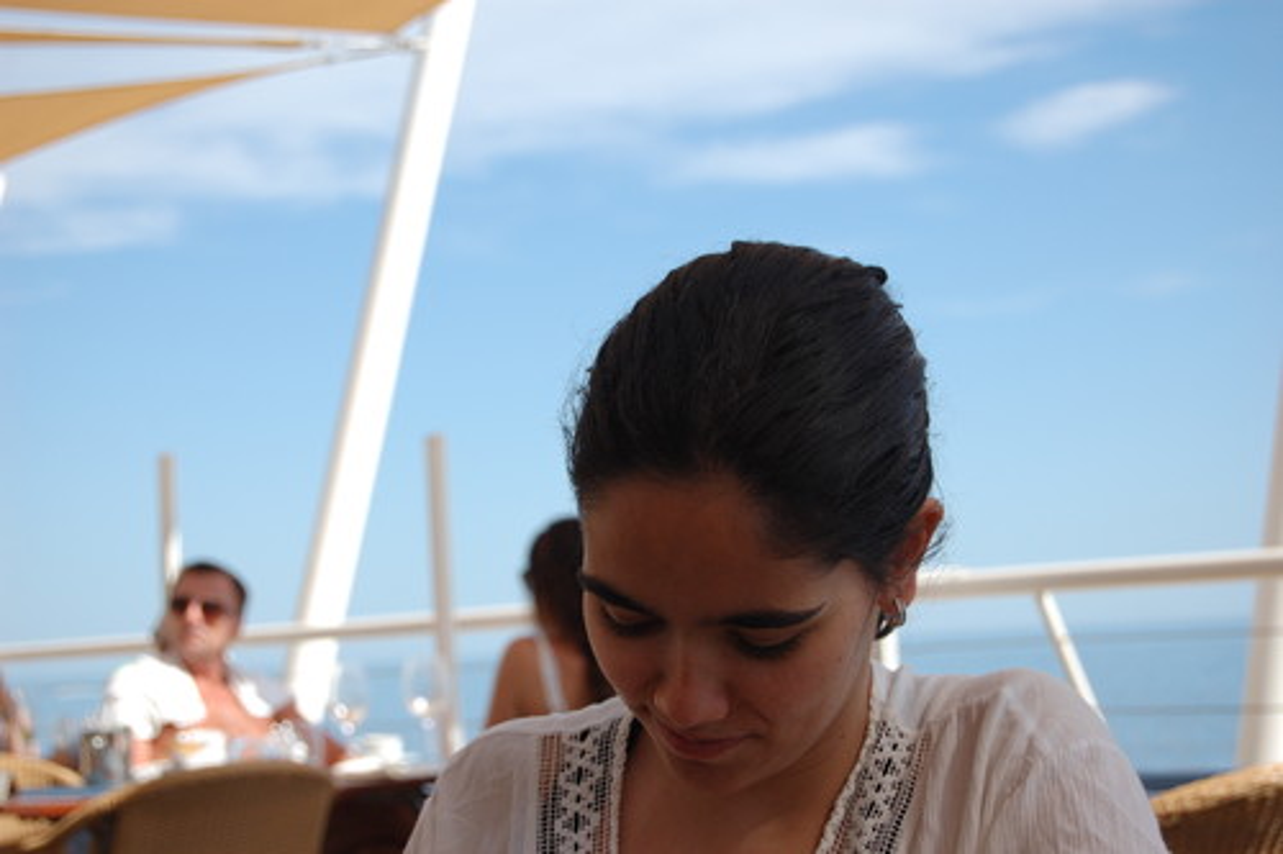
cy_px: 427
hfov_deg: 24.6
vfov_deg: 16.5
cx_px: 642
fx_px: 2939
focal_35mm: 82
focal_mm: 55
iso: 200
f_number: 5.6
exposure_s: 1/500
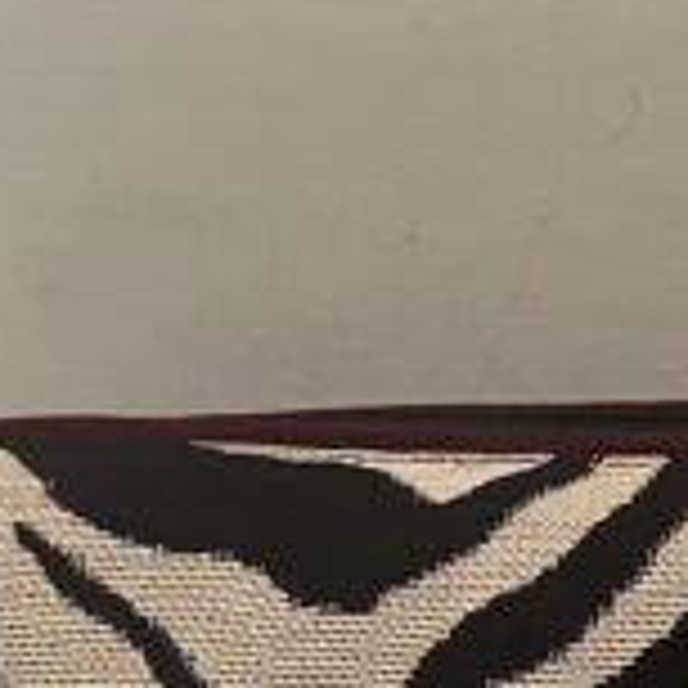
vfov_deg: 14.2
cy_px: 760
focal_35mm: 120
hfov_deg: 14.2
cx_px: 746
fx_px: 2698
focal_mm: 5.1
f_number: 1.6
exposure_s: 1/50
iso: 200
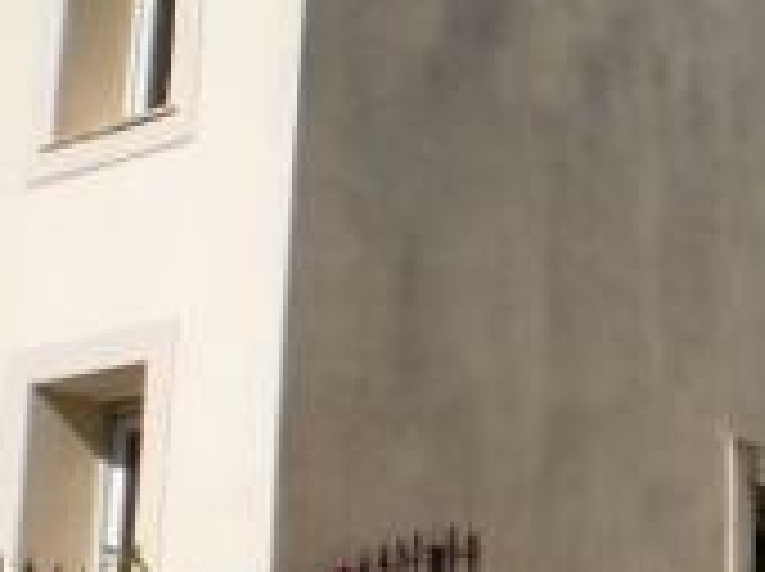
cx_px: 675
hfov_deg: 20.3
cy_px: 450
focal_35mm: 95
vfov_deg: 15.4
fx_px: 2097
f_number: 4.6
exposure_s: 1/1600
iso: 100
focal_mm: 6.3
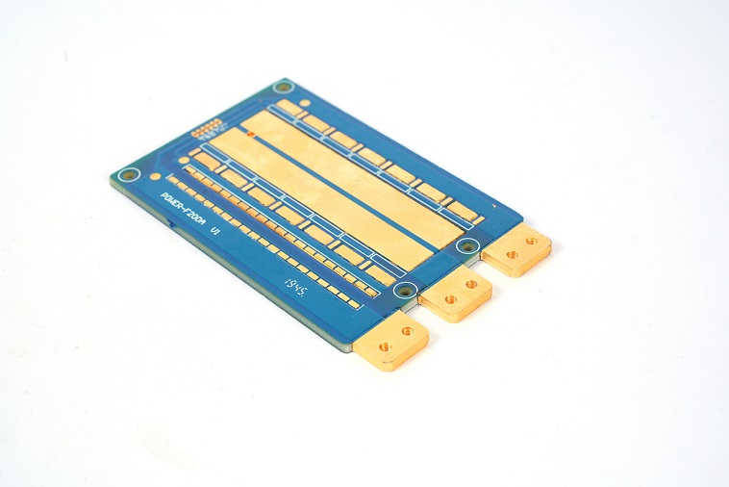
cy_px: 244
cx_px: 364
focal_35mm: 70
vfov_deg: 19.5
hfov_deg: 28.8
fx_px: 1418
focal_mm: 70
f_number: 13
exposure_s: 1/125
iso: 100
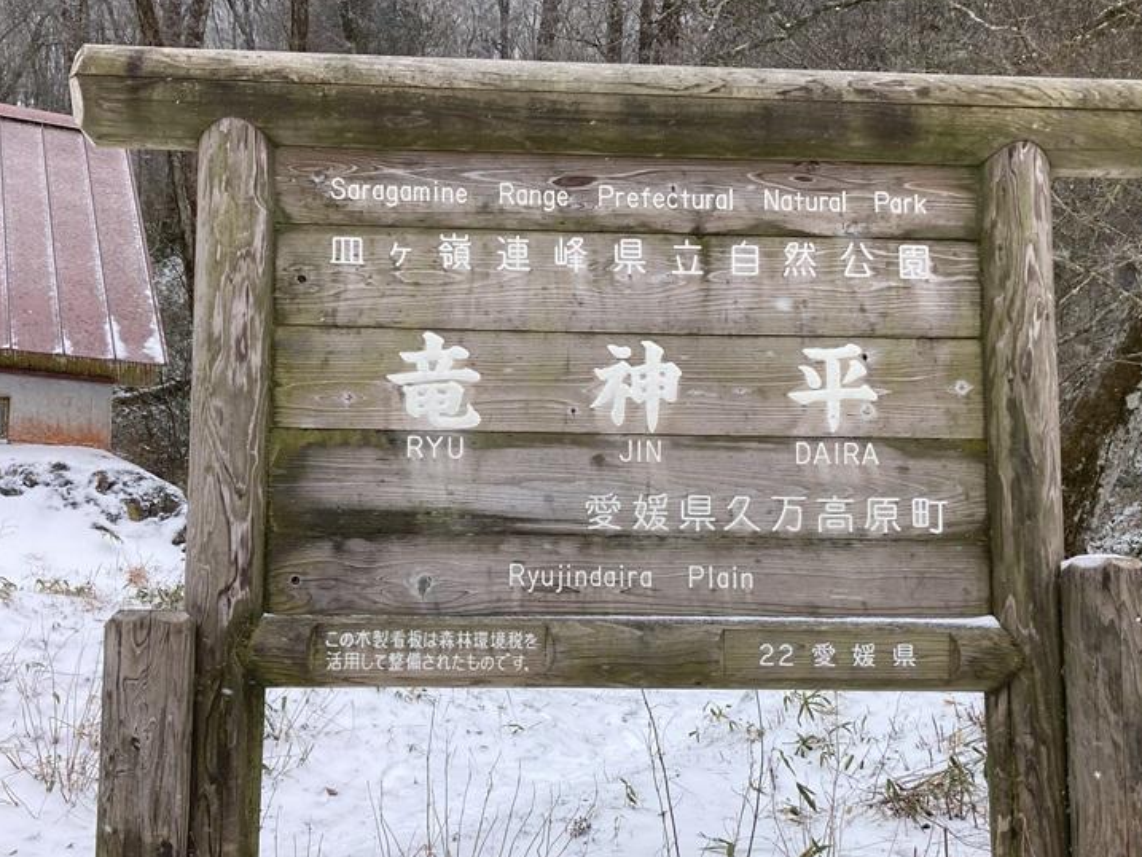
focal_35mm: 40
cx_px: 580
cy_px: 526
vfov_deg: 35.8
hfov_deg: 46.8
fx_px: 1320
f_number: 1.8
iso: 20
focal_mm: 4
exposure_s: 1/774
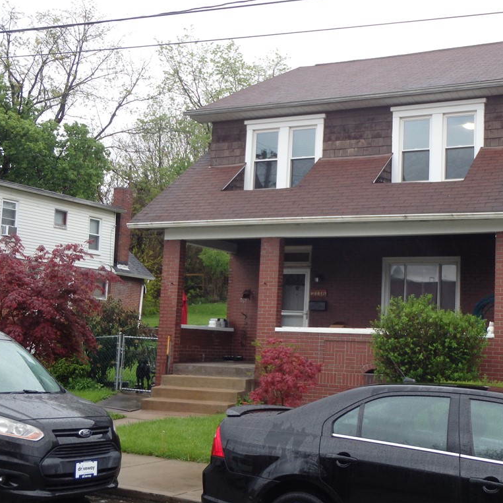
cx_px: 318
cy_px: 251
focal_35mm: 51
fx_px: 838
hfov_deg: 33.2
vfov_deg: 33.4
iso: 250
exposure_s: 1/40
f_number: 4.8
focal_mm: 7.7
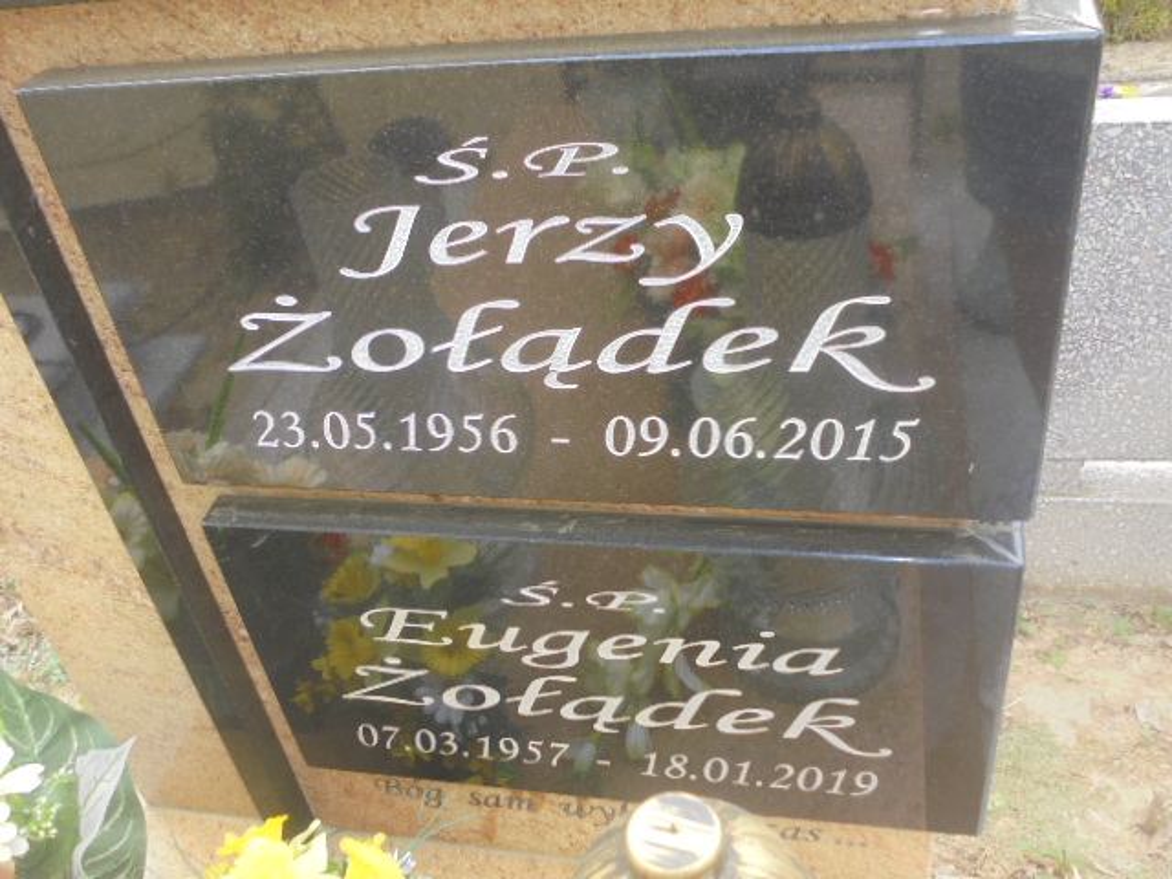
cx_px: 586
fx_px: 1151
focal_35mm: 34
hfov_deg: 54.0
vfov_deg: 41.8
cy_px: 440
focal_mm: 6.1
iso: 100
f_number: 4
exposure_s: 1/50
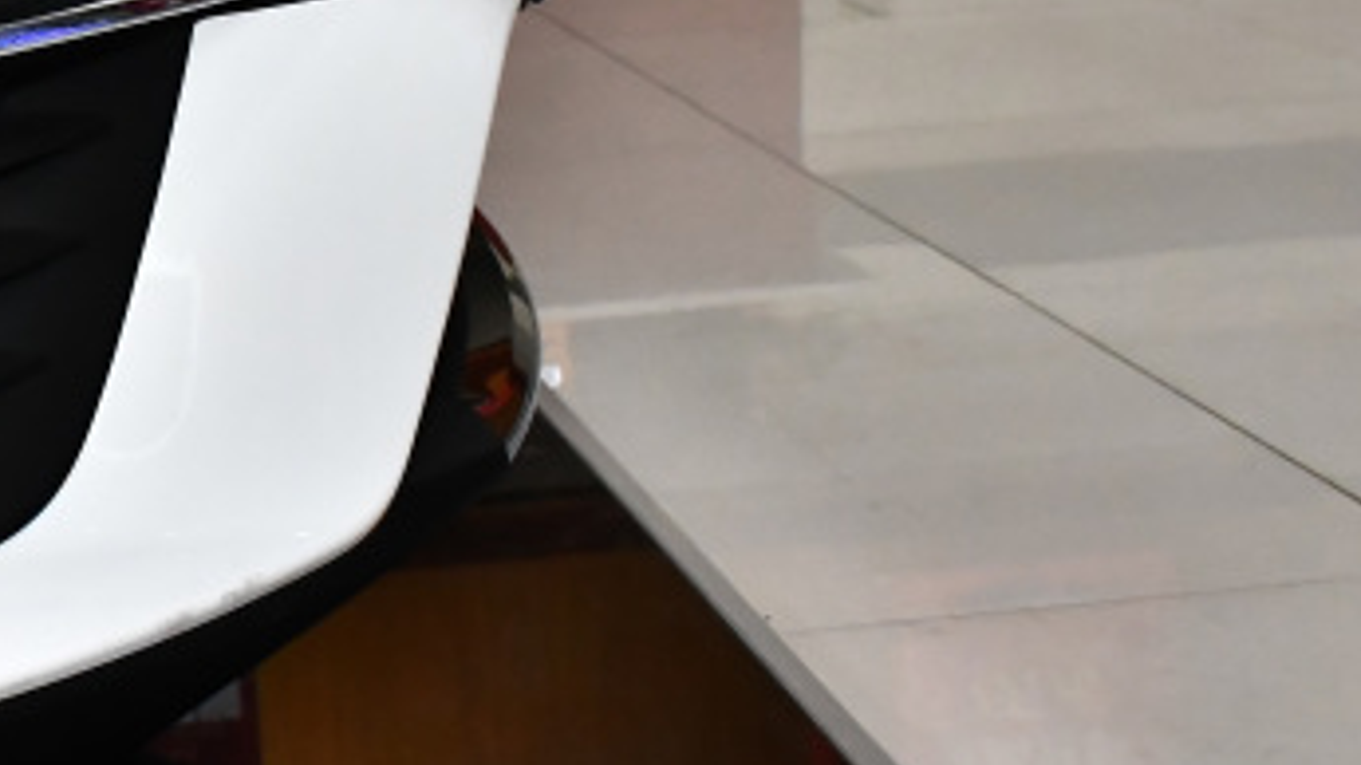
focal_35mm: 91
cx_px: -95
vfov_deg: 13.2
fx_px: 3284
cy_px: 179
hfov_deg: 22.3
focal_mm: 22
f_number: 9
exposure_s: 1/125
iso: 5000
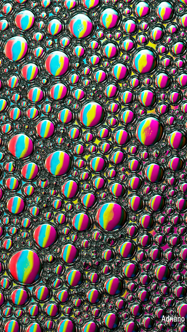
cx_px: -11
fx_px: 837
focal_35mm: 95
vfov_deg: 22.5
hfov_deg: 12.6
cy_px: 165
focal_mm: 60
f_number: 16
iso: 100
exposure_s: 1/60
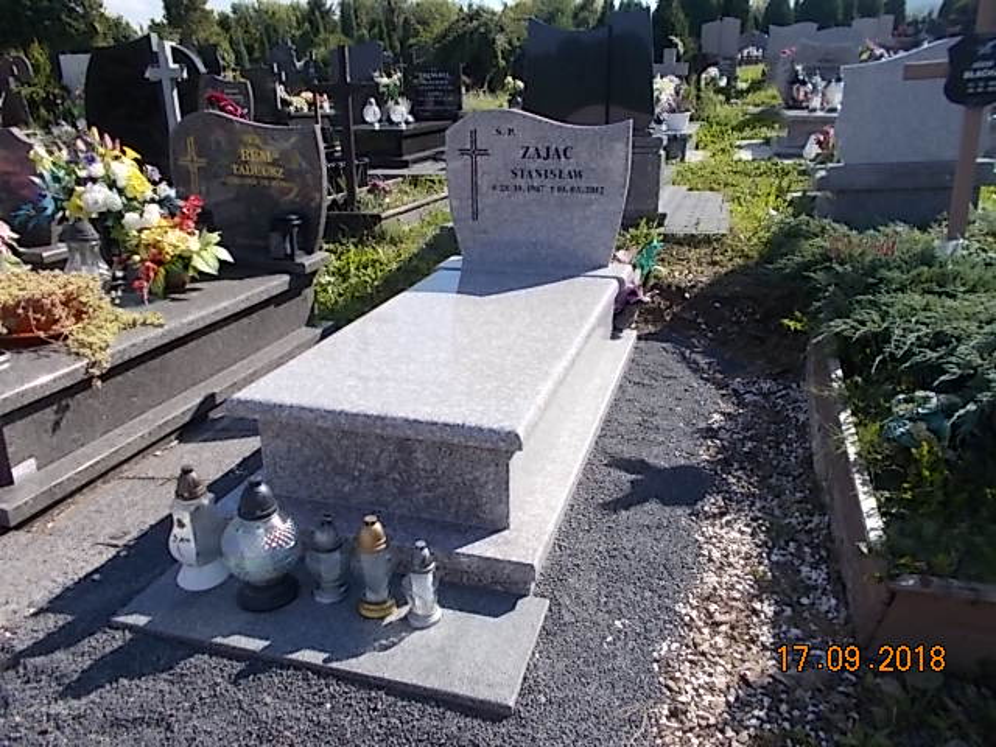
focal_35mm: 26
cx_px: 498
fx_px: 748
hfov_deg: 67.3
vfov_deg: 53.1
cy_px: 374
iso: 80
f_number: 8
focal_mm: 4.6
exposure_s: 1/125
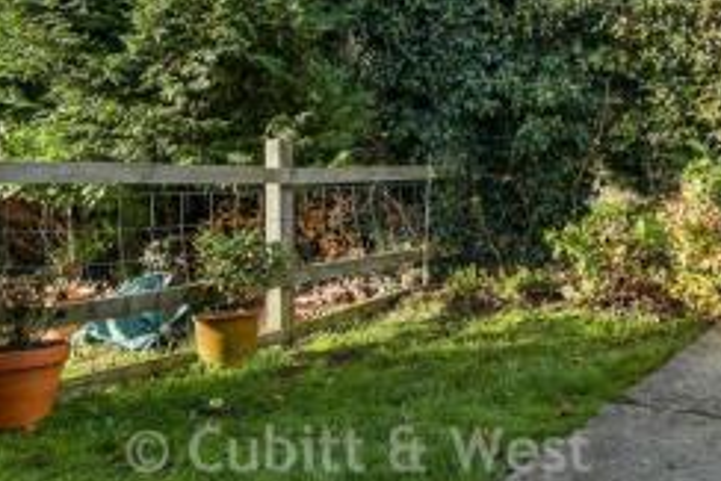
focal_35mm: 37
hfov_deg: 48.7
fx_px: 741
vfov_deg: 35.3
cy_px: 128
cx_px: 582
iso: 160
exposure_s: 1/60
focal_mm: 13
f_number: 8
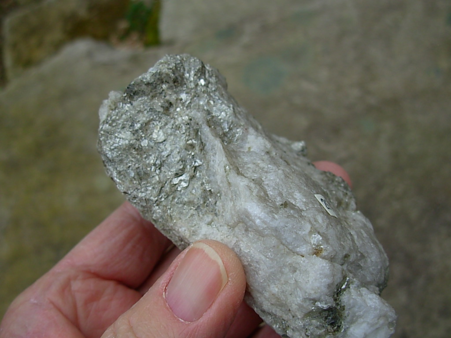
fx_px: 495
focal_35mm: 38
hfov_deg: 49.0
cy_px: 169
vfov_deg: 37.7
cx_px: 226
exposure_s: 1/664
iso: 50
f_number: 2.9
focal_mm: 6.3
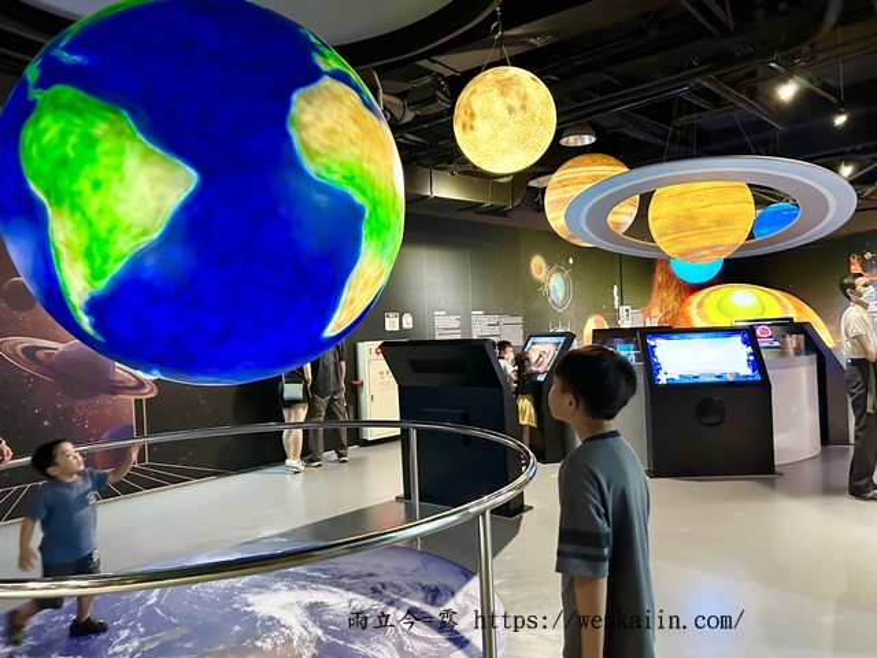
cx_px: 438
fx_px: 659
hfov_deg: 67.3
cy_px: 329
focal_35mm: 26
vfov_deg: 53.1
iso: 640
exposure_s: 1/40
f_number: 1.5
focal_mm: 5.7
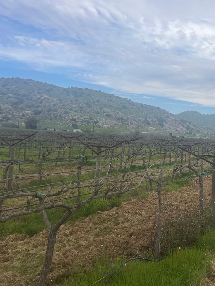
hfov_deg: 38.5
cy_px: 142
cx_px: 185
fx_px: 290
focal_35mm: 35
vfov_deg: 52.6
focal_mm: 4.2
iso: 32
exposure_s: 1/2747
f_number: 1.6
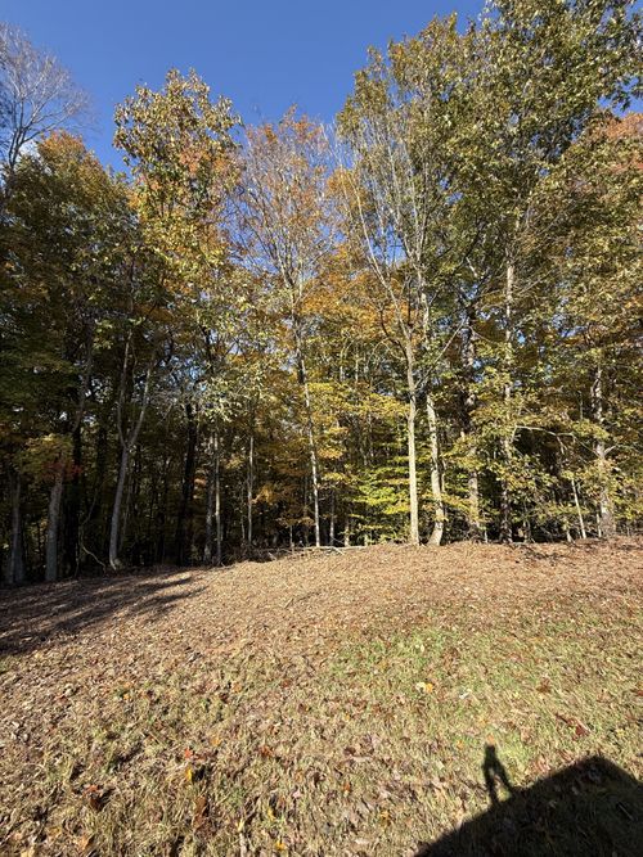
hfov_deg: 85.7
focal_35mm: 14
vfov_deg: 102.1
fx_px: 347
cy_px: 428
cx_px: 322
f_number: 2.2
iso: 50
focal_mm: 2.22
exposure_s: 1/672
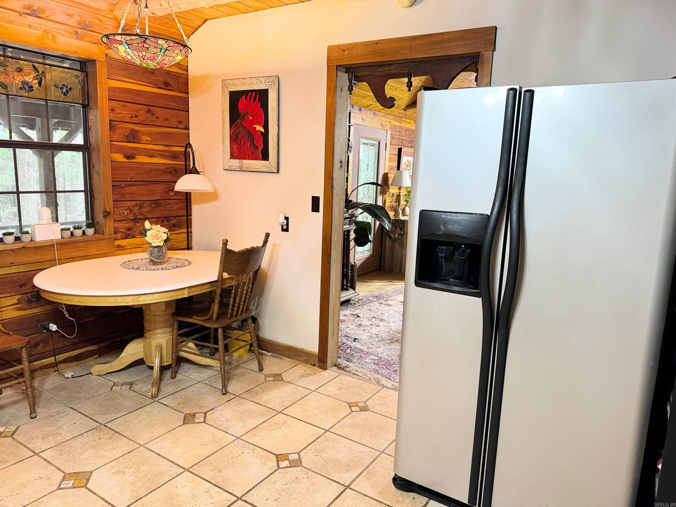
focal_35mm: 24
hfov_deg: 71.6
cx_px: 338
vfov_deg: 56.8
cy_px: 254
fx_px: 469
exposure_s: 1/60
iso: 320
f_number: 1.78
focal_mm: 6.76
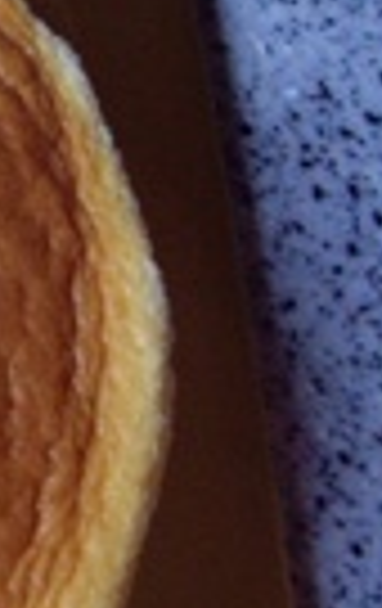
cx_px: -485
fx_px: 1972
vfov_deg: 17.5
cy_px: 369
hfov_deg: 9.9
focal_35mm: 119
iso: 200
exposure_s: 1/40
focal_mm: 6.2
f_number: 2.7
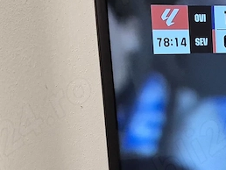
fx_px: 582
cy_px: 163
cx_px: 304
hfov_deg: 20.0
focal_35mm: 89
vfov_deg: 16.3
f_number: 1.8
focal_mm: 5.4
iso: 500
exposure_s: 1/100
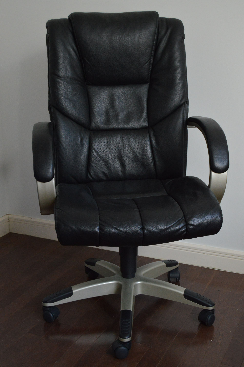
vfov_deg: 41.1
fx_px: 489
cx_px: 122
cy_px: 184
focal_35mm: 48
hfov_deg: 28.0
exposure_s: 1/125
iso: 1600
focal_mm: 32
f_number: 5.6
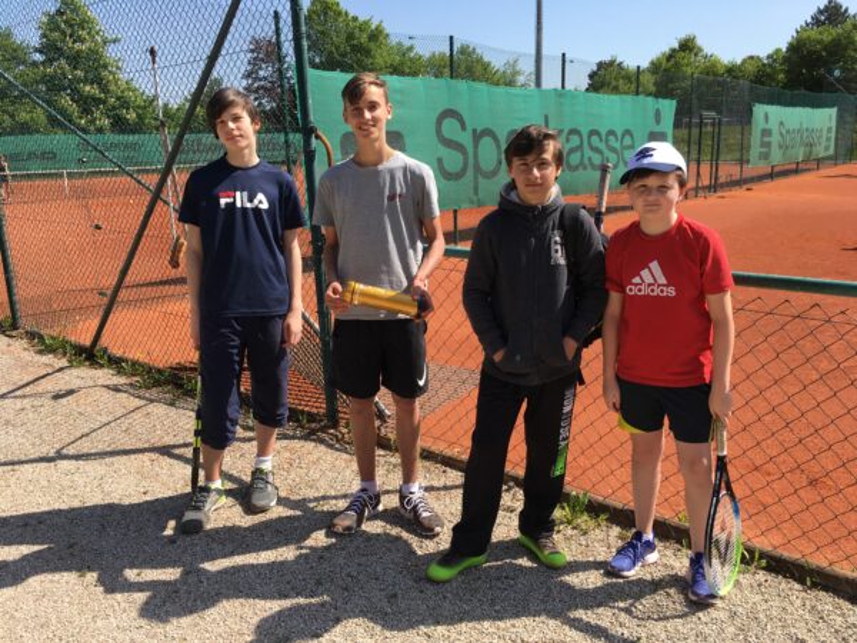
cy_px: 322
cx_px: 428
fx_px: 718
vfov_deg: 48.2
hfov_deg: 61.7
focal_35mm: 29
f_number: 2.2
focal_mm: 4.15
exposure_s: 1/1026
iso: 25
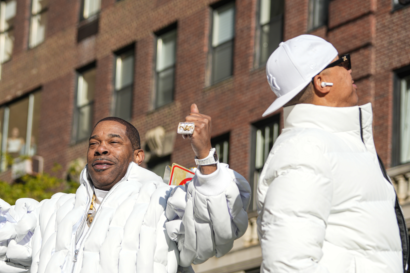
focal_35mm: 154
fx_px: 1754
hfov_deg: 13.3
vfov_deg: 8.9
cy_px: 185
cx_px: 126
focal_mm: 110
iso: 160
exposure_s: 1/1000
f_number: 5.6
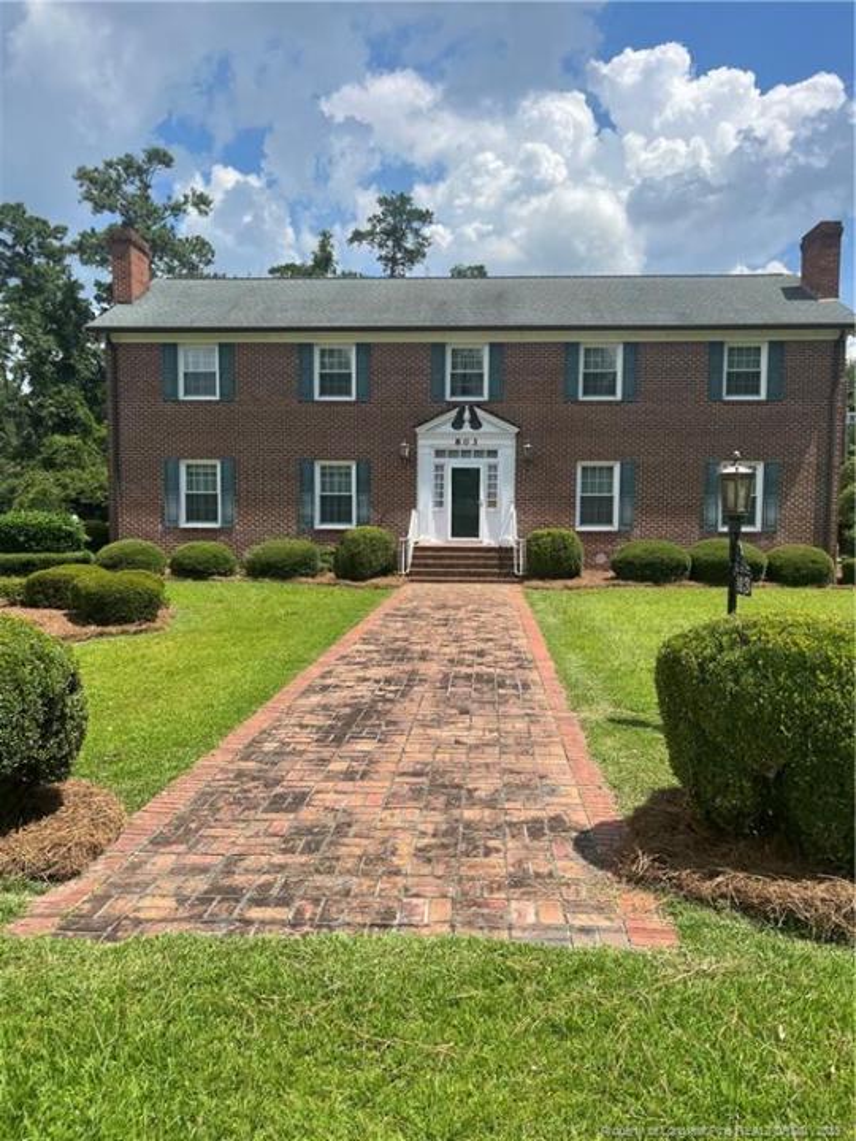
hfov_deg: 53.1
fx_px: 857
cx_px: 428
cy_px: 570
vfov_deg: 67.3
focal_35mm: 26
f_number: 1.6
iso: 50
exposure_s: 1/3623
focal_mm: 5.1
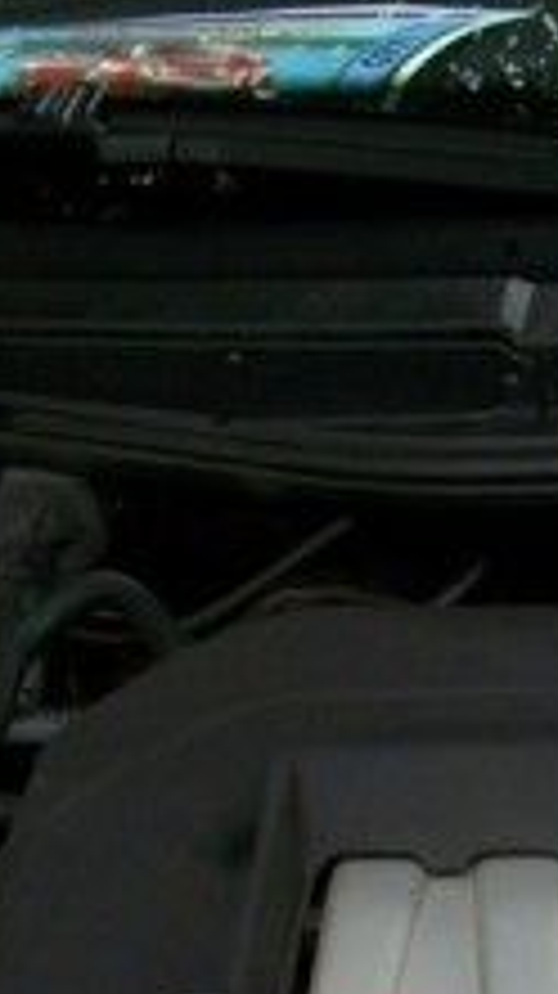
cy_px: 1318
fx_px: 3531
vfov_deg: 15.2
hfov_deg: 8.7
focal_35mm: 134
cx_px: 986
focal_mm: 5.7
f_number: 2.9
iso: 80
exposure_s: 1/98
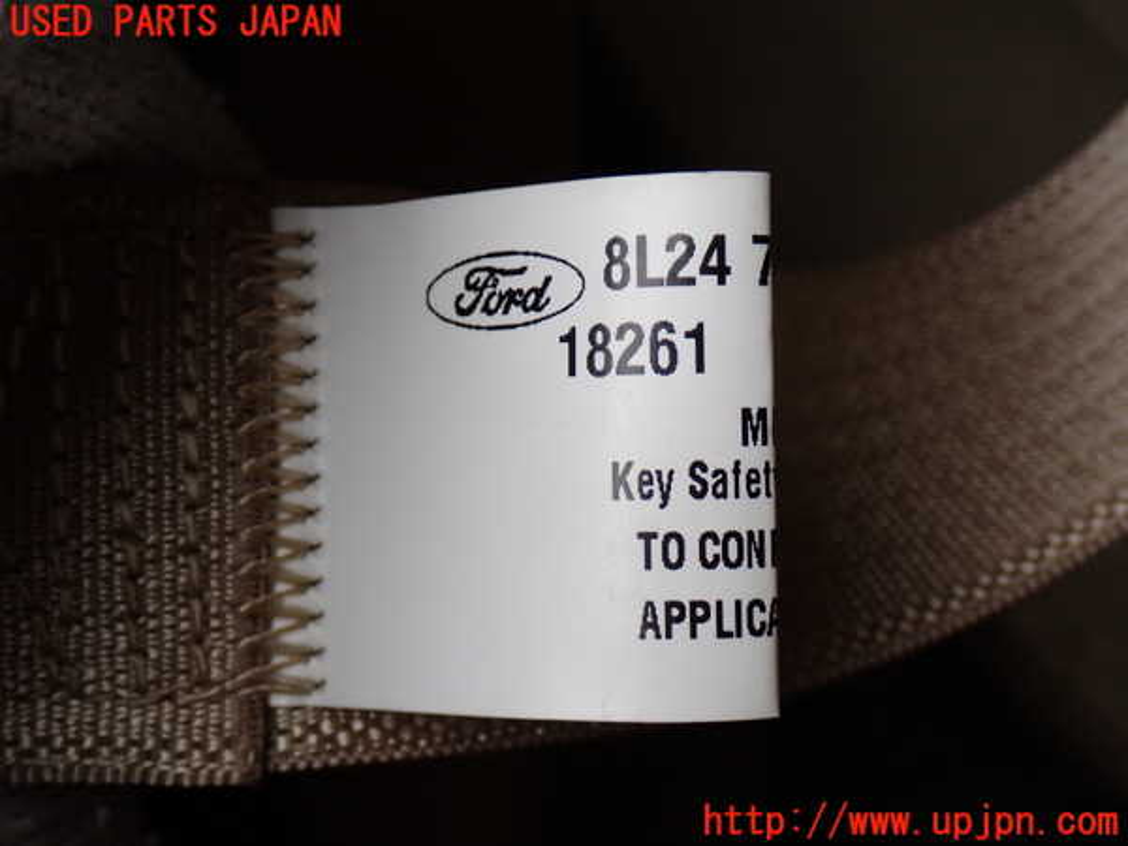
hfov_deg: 33.2
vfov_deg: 25.2
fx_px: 1890
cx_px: 564
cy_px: 423
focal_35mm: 58
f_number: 3.5
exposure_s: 1/80
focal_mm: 10.35
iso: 200
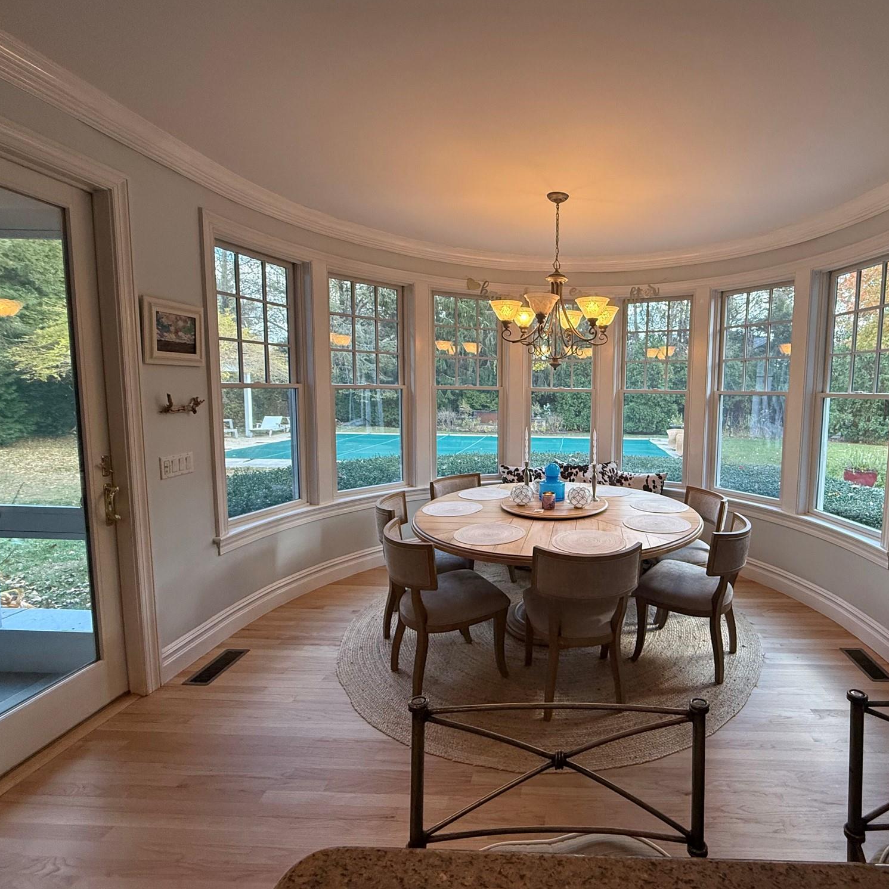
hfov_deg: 82.0
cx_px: 568
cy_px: 432
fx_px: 494
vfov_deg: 83.9
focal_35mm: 17
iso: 250
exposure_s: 1/120
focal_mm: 2.22
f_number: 2.2
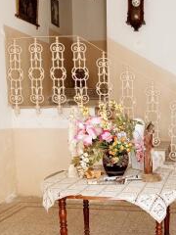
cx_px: 149
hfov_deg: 27.8
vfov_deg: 37.3
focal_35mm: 51
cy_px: 146
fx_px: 346
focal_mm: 4.74
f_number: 1.79
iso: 170
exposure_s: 1/50
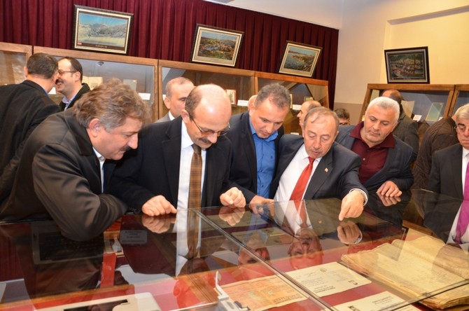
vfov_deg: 47.8
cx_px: 234
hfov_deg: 67.5
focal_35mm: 27
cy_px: 156
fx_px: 351
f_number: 4
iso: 800
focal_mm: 18
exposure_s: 1/60
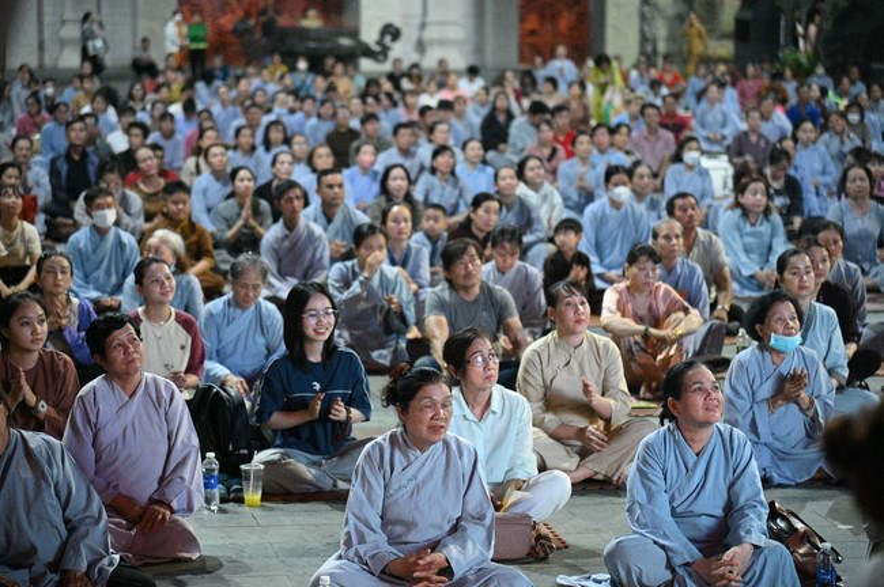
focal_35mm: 120
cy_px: 294
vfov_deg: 11.4
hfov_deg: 17.1
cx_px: 442
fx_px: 2944
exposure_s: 1/250
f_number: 4
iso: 25600
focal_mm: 120
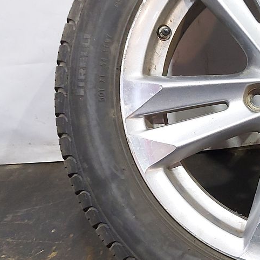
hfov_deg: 26.3
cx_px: 276
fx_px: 518
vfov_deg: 28.1
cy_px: 105
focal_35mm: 61
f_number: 1.8
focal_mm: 5.23
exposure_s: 1/50
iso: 250
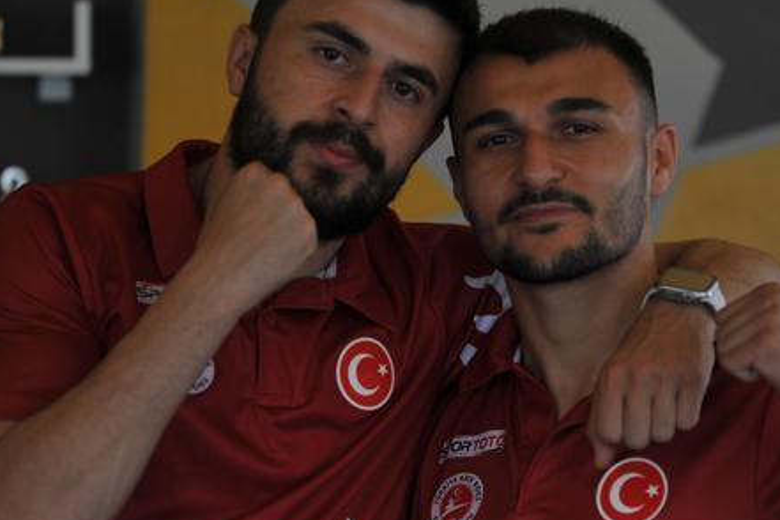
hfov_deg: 6.1
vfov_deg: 4.0
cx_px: 432
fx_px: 7366
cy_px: 280
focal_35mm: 340
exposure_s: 1/250
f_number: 2.8
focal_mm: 200
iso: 400
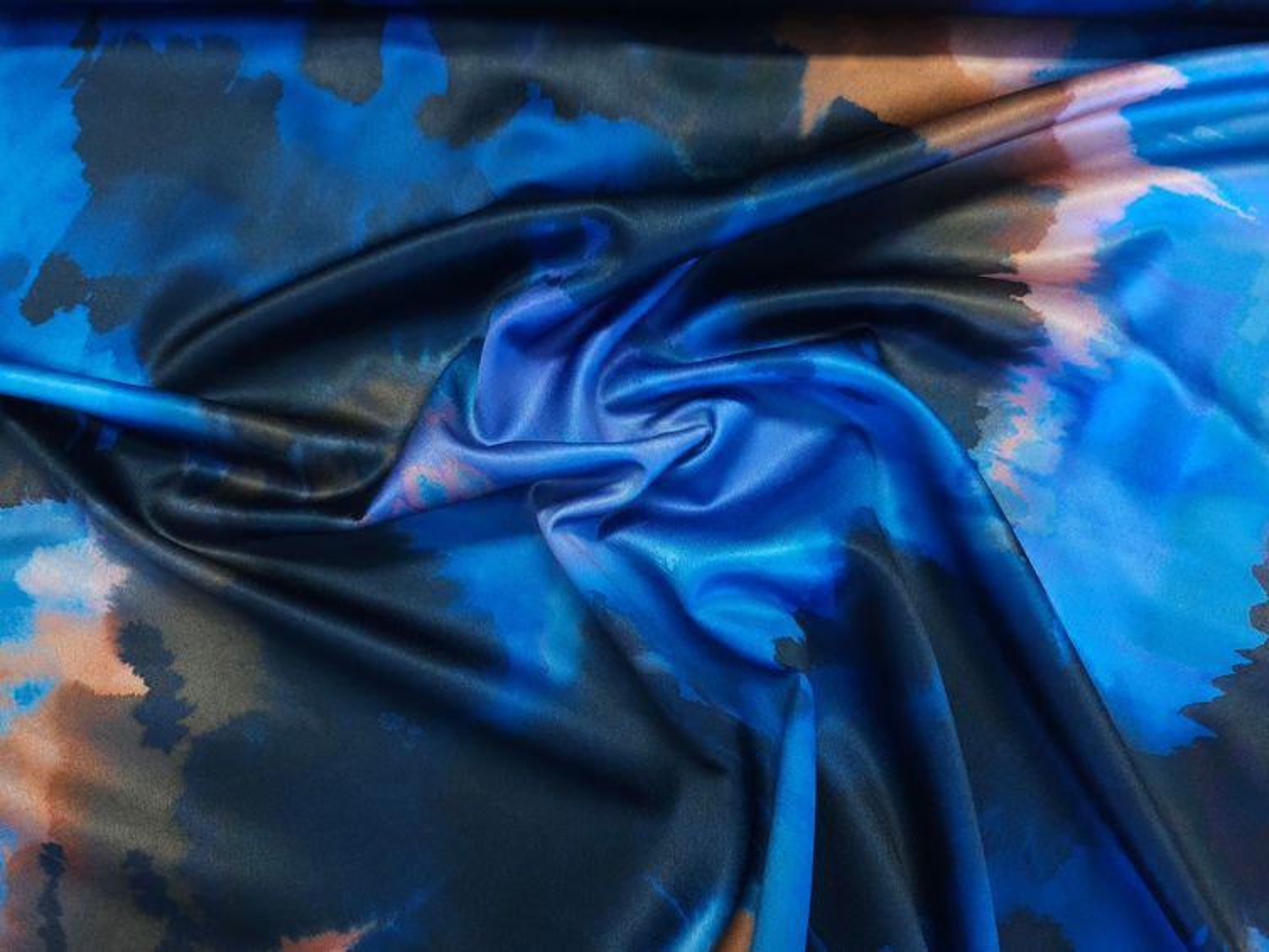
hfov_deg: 71.6
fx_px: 880
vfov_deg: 56.8
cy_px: 476
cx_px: 634
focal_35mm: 24
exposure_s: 1/45
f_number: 1.8
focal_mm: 5
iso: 125
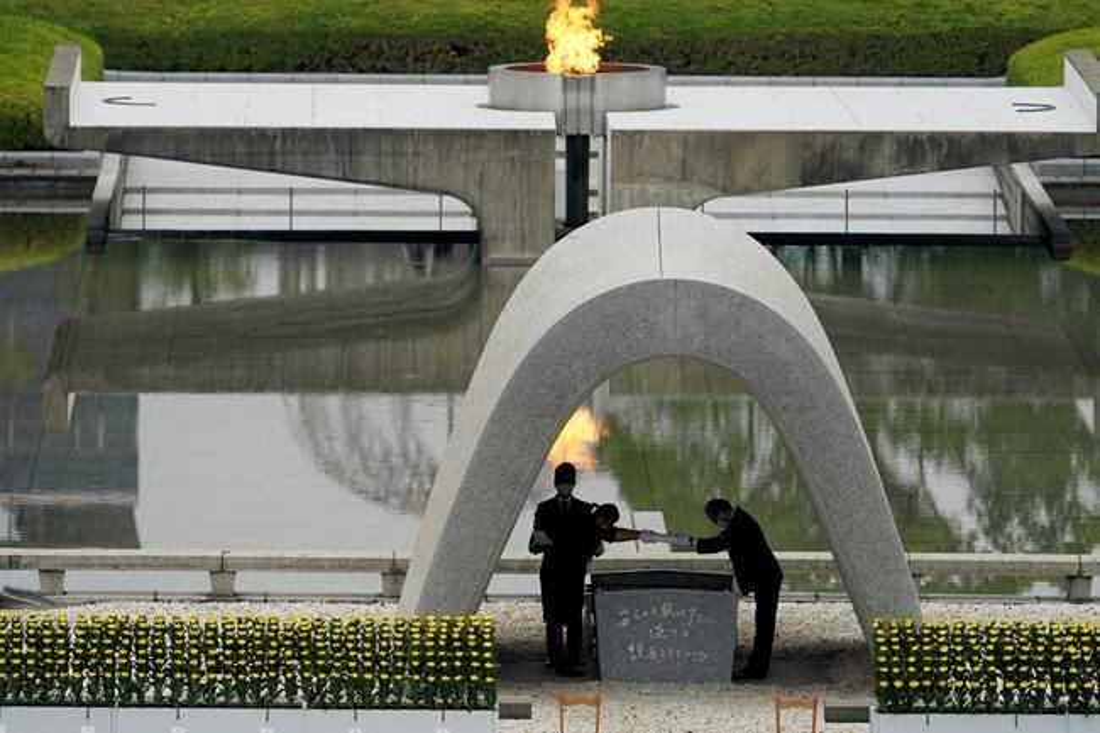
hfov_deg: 4.5
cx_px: 550
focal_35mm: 456
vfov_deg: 3.0
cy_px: 366
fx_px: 13929
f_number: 6.3
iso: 320
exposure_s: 1/500
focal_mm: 456
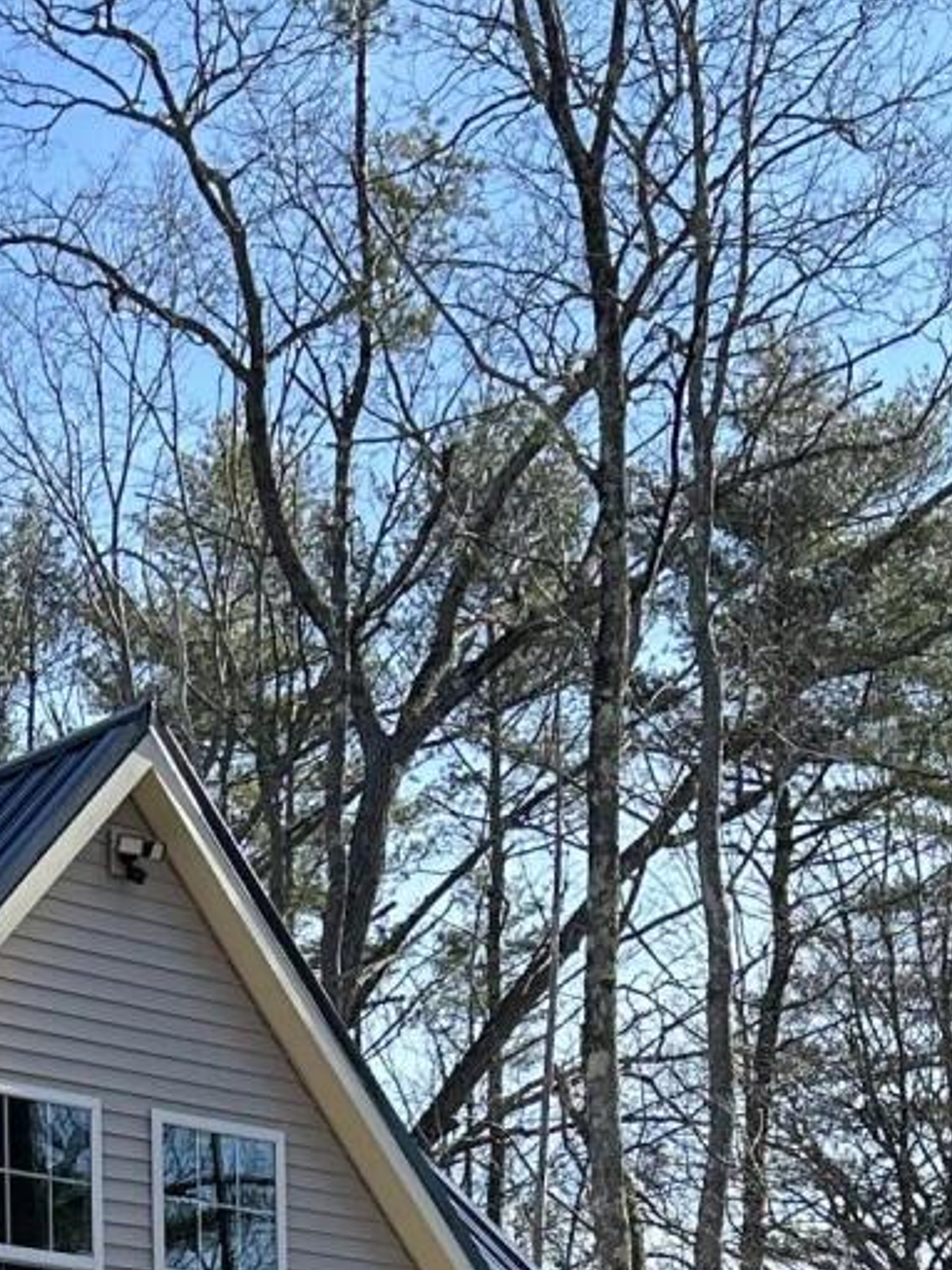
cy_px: 1919
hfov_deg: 15.1
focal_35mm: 94
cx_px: -231
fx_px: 3448
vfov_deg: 18.4
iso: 80
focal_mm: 6.86
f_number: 1.78
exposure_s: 1/1721
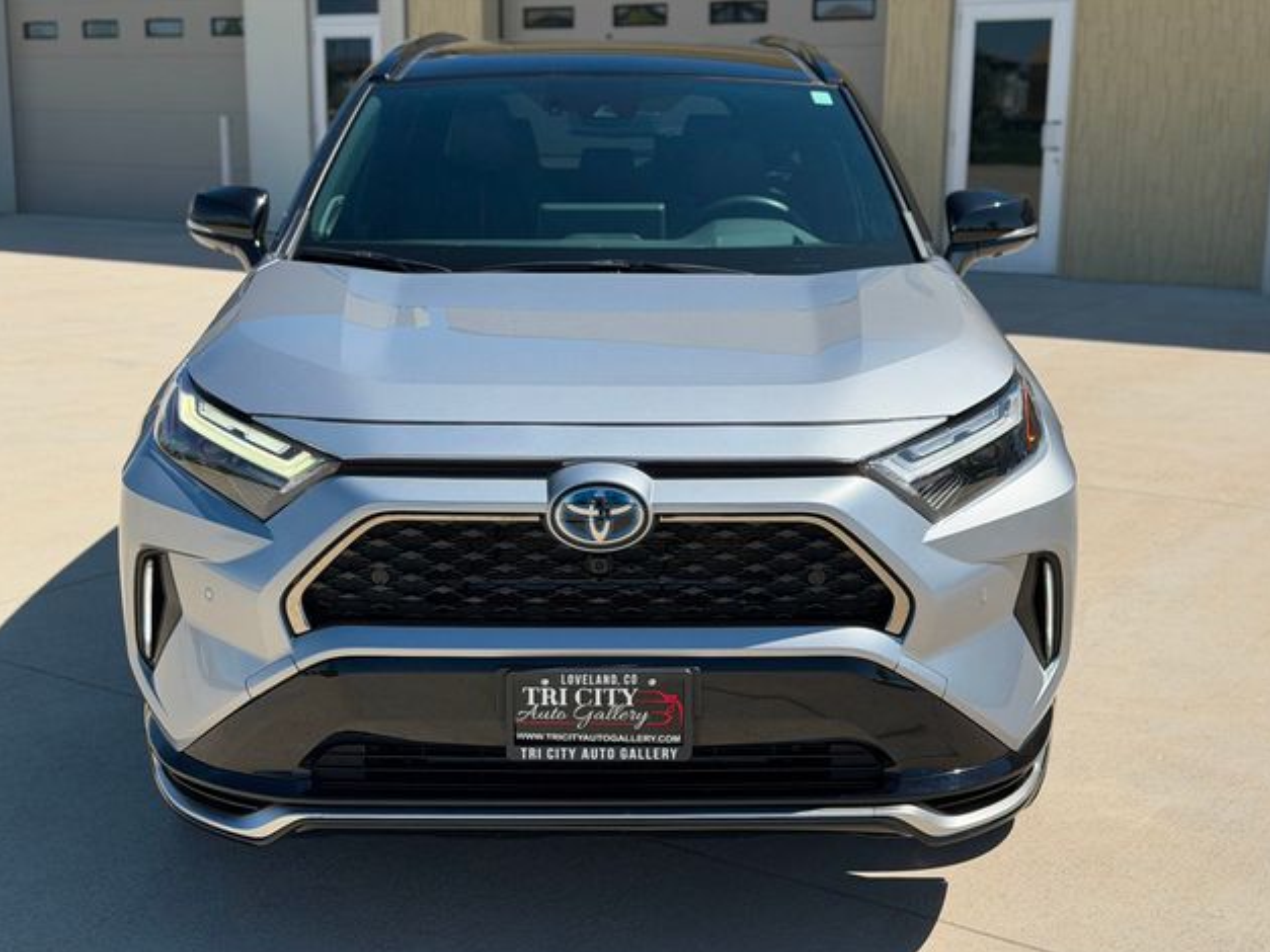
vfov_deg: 29.7
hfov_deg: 38.9
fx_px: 1797
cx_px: 630
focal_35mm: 49
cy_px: 484
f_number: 1.78
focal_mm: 6.76
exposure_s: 1/5587
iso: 64
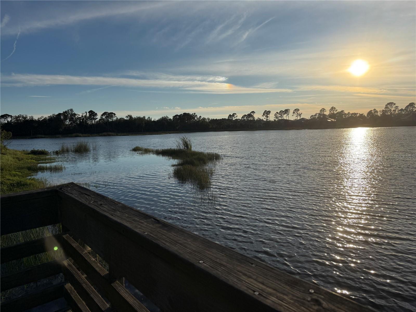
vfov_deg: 56.8
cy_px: 156
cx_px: 208
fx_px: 288
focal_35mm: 24
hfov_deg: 71.6
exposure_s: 1/14286
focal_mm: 6.76
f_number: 1.78
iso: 100
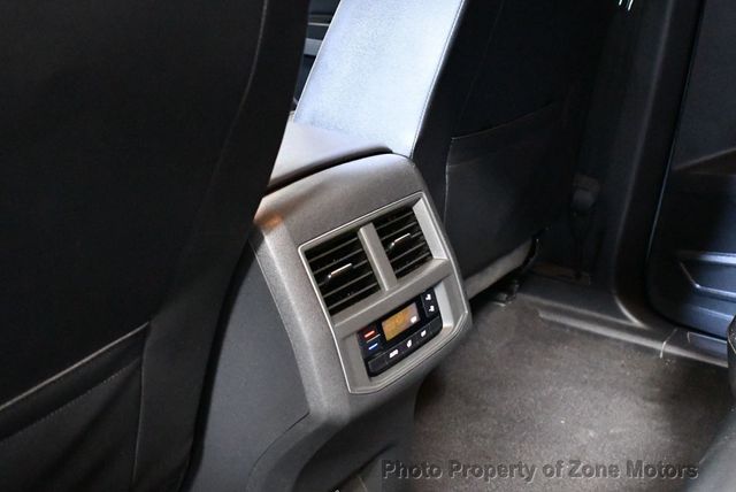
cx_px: 368
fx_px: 941
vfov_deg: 29.3
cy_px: 246
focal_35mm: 46
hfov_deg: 42.7
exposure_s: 1/25
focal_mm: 23
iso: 12800
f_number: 3.8
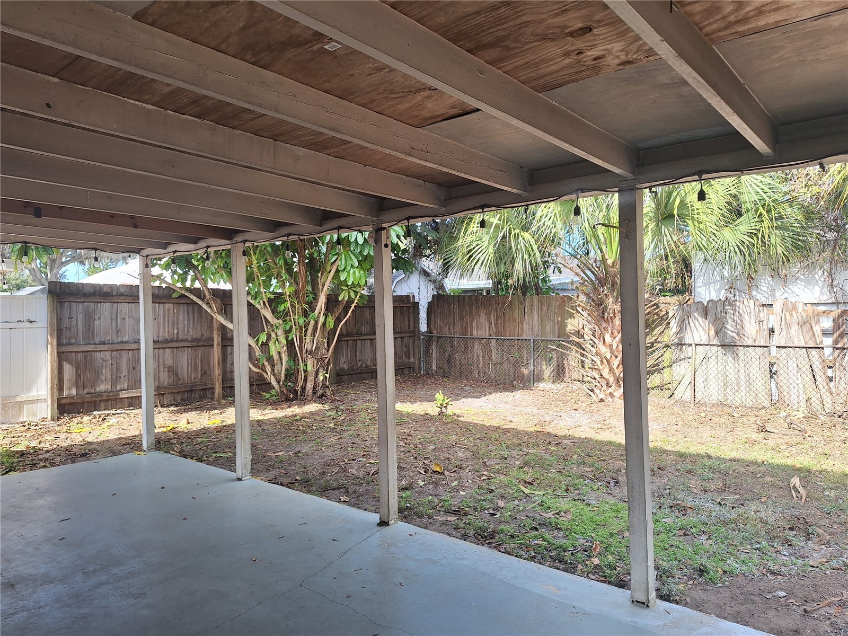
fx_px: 563
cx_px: 424
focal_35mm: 23
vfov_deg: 58.9
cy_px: 318
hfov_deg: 73.9
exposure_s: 1/385
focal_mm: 5.54
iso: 40
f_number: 1.8
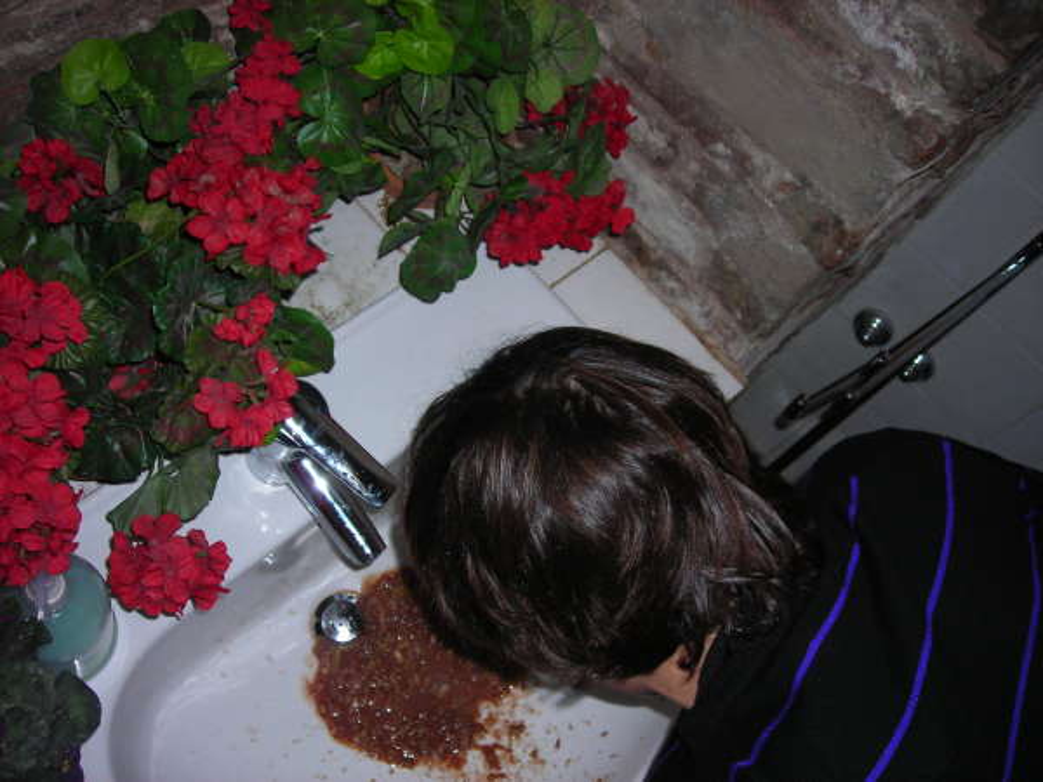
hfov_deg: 49.0
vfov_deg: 37.7
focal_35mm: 38
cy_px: 391
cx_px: 522
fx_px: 1145
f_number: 3.2
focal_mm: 6.3
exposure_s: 1/60.1
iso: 50
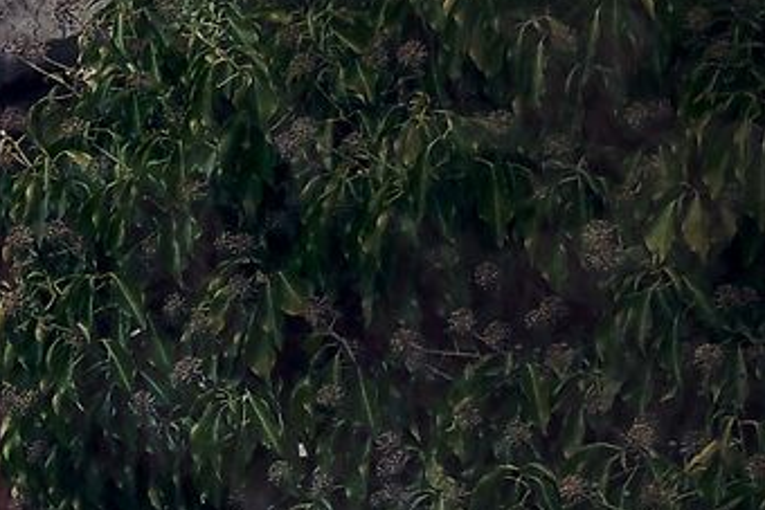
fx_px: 12362
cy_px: 1171
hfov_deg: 3.5
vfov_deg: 2.4
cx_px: -853
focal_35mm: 582
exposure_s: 1/640
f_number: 5.6
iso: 1250
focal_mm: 55
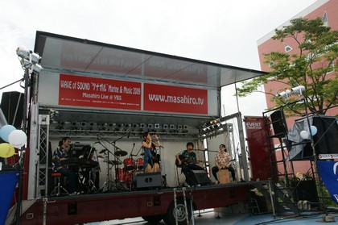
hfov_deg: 62.0
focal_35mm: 30
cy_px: 112
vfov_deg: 43.5
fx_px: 281
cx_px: 169
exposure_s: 1/320
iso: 200
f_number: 8
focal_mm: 20
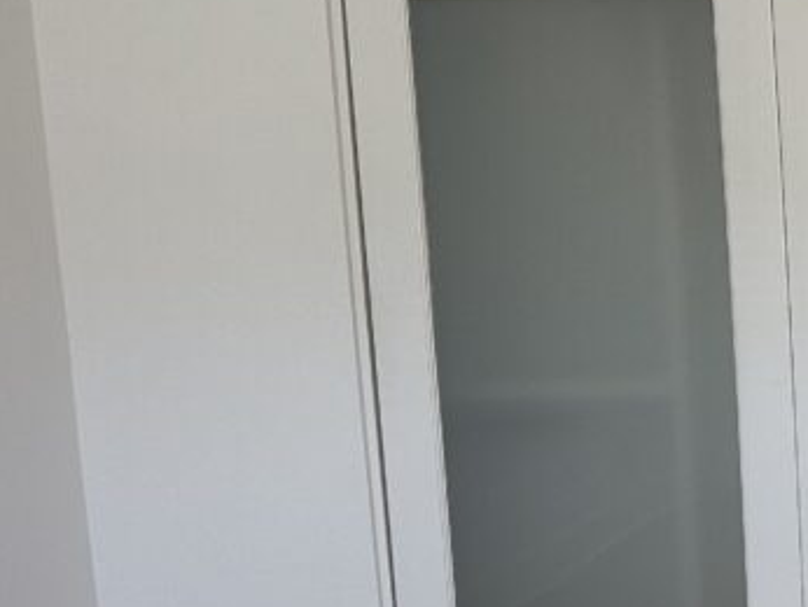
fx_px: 1658
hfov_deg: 22.7
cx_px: 1189
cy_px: 376
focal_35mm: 71
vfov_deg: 20.7
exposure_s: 1/120
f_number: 1.78
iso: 160
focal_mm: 6.86
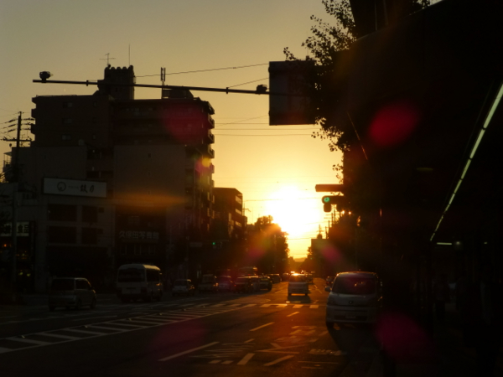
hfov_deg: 33.2
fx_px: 843
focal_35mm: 58
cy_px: 188
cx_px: 252
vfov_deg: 25.2
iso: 160
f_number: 5.6
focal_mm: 10.3
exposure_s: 1/2000
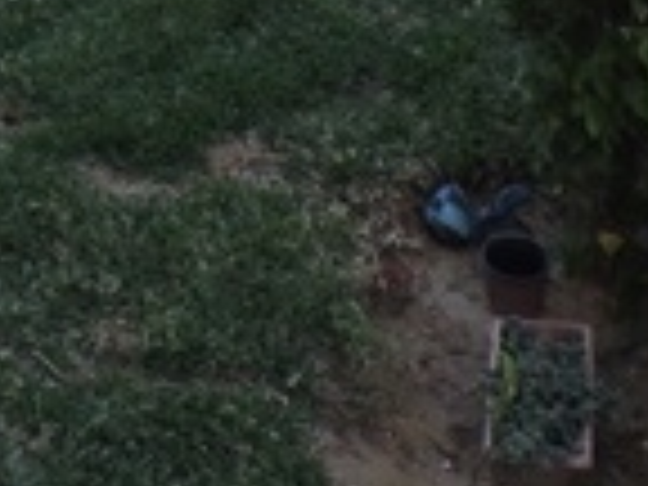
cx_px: -50
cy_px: -567
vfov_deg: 11.9
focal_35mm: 107
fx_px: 2003
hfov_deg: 17.8
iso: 100
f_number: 7.4
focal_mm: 4.3
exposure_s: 1/60
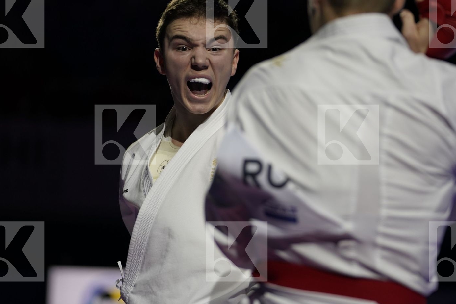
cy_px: 135
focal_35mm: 187
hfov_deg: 11.0
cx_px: 237
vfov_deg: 7.3
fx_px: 2368
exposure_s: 1/1000
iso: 1250
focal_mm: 144
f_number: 2.8
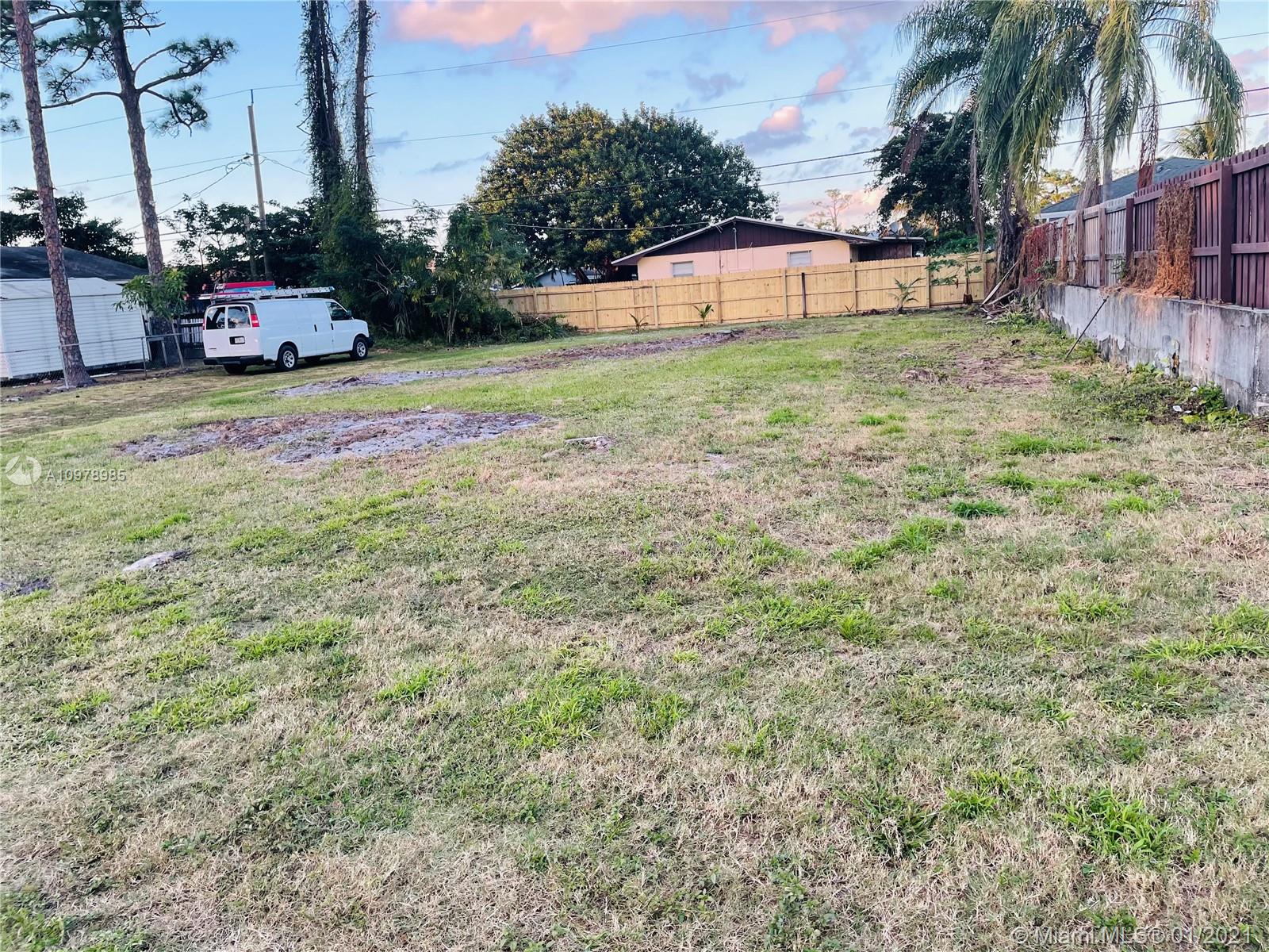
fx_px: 953
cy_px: 476
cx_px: 634
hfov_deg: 67.3
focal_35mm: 26
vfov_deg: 53.1
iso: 40
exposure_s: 1/121
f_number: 1.6
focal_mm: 4.2
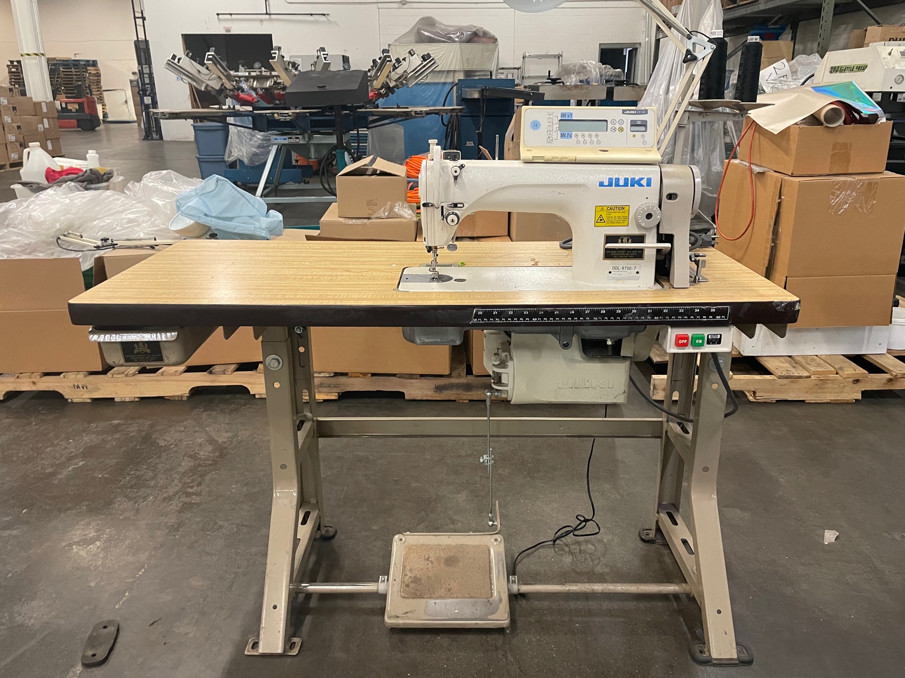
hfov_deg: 67.3
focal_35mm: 26
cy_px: 339
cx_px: 452
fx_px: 680
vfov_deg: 53.1
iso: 400
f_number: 1.6
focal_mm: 4.2
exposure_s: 1/60
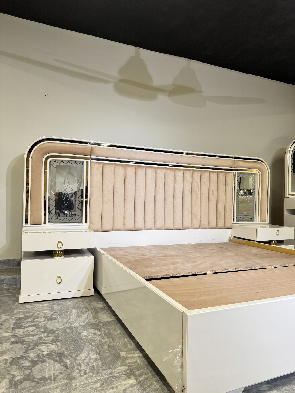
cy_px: 196
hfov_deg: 56.8
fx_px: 273
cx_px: 148
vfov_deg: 71.6
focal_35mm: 24
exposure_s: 1/100
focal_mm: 6.76
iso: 200
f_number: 1.78
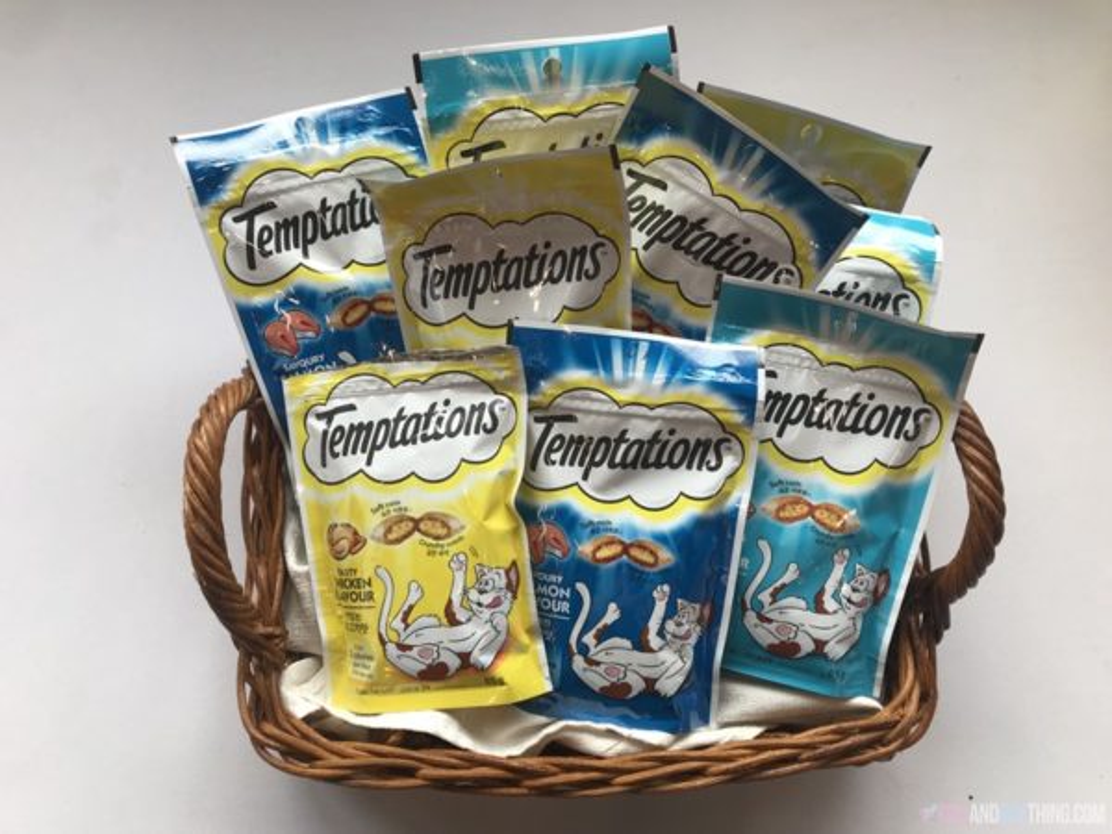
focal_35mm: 28
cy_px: 417
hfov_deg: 63.4
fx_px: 899
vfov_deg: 49.7
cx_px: 556
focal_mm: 3.99
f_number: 1.8
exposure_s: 1/120
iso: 25
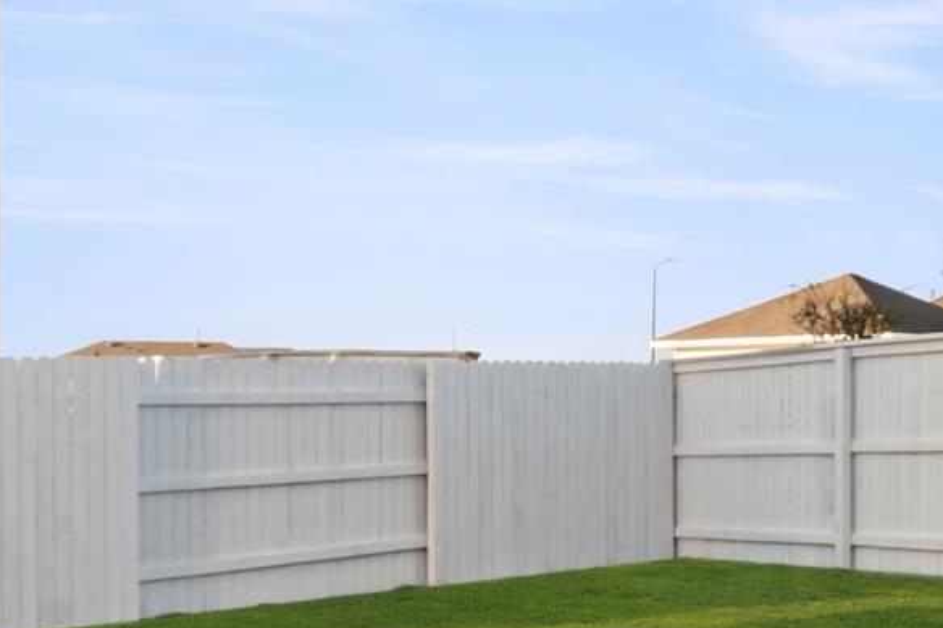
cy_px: 354
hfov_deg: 20.1
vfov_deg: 13.7
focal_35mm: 100
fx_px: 2619
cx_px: 781
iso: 400
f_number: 8
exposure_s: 1/800
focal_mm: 24
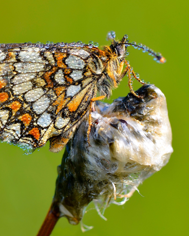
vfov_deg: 8.6
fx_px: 1564
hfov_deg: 6.9
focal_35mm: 224
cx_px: 69
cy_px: 118
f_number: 11
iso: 100
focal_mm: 105
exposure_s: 1/50
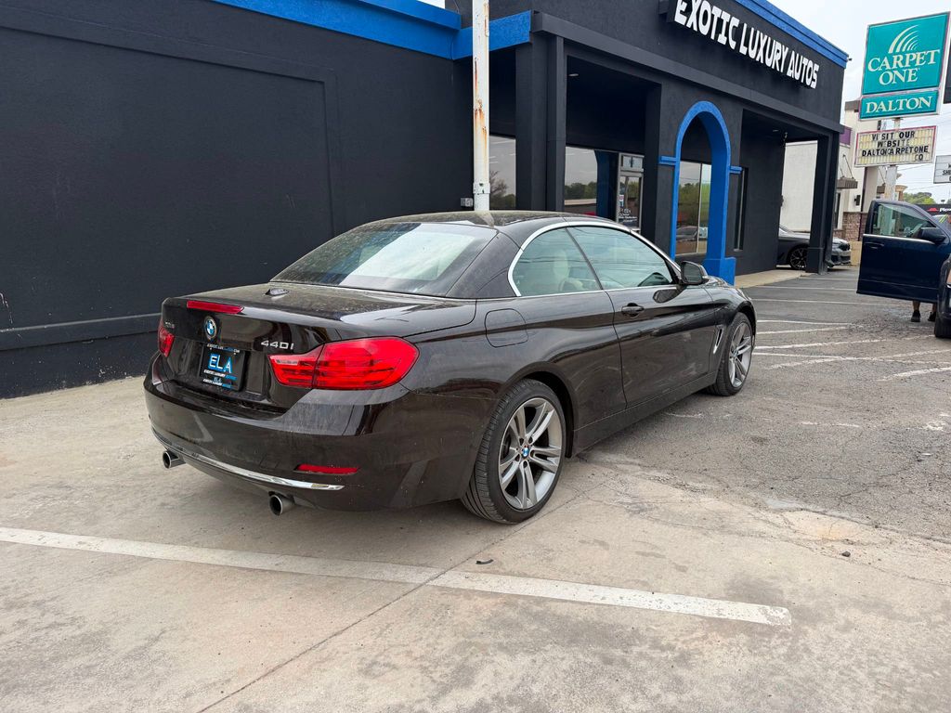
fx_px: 659
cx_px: 476
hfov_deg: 71.6
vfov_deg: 56.8
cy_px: 356
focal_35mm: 24
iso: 80
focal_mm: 6.76
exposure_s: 1/2611
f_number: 1.78
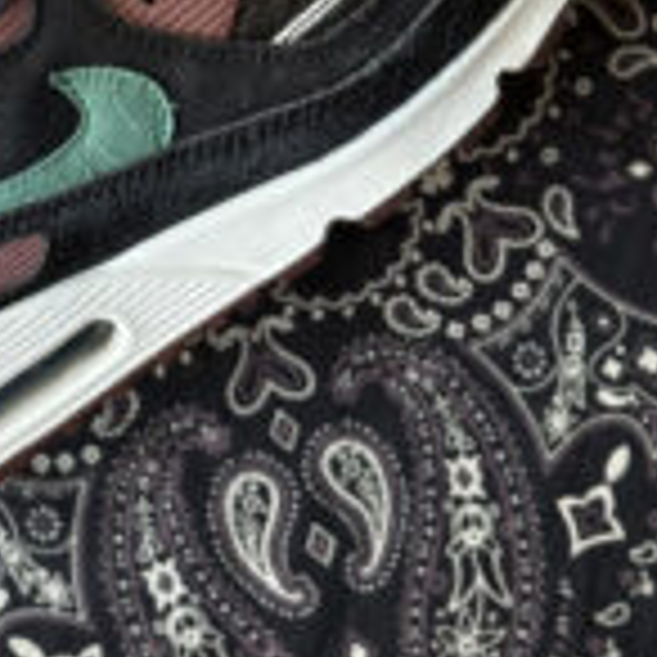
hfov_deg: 13.7
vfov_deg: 13.5
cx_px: 68
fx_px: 2706
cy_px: -117
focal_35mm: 126
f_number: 1.6
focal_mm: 5.96
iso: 32
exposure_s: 1/131
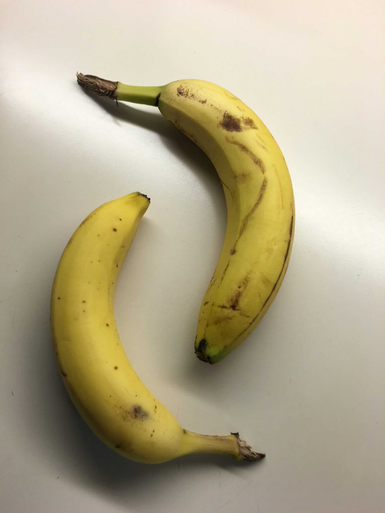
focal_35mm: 29
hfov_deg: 48.2
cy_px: 256
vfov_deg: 61.7
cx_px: 192
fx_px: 430
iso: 32
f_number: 2.2
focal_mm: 4.15
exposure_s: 1/60
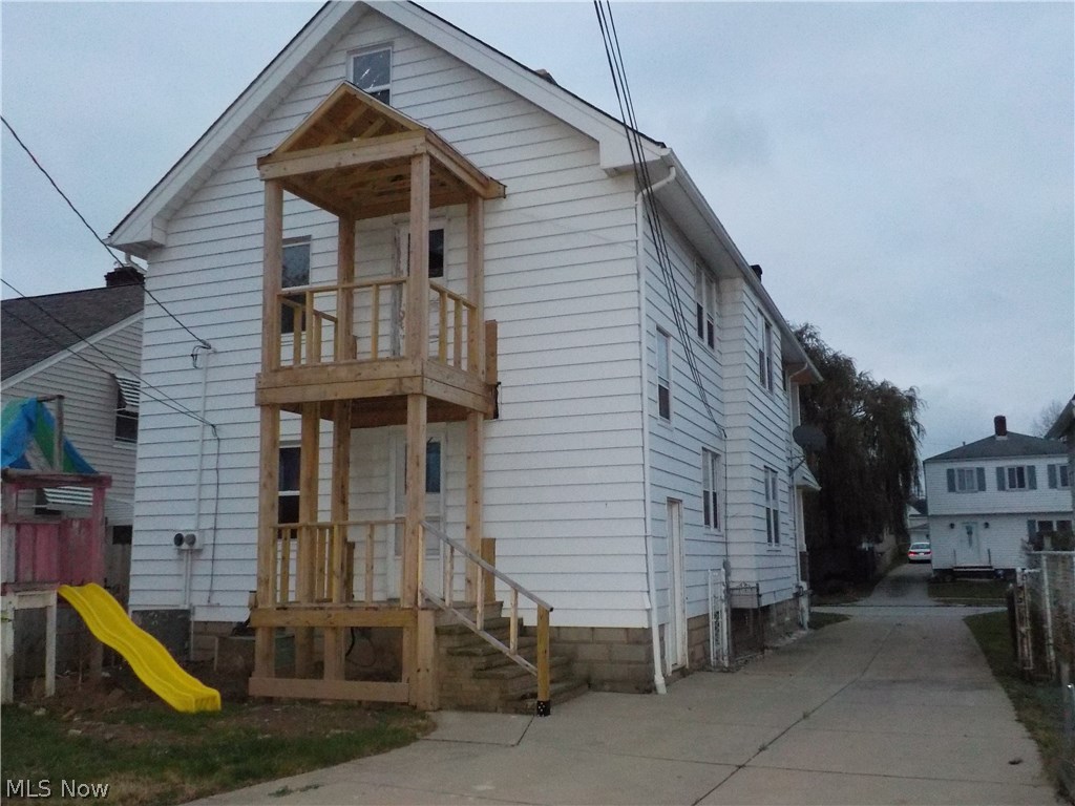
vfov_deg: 46.8
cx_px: 538
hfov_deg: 60.0
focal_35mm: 30
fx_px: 932
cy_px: 403
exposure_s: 1/30
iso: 800
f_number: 3.3
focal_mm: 4.1
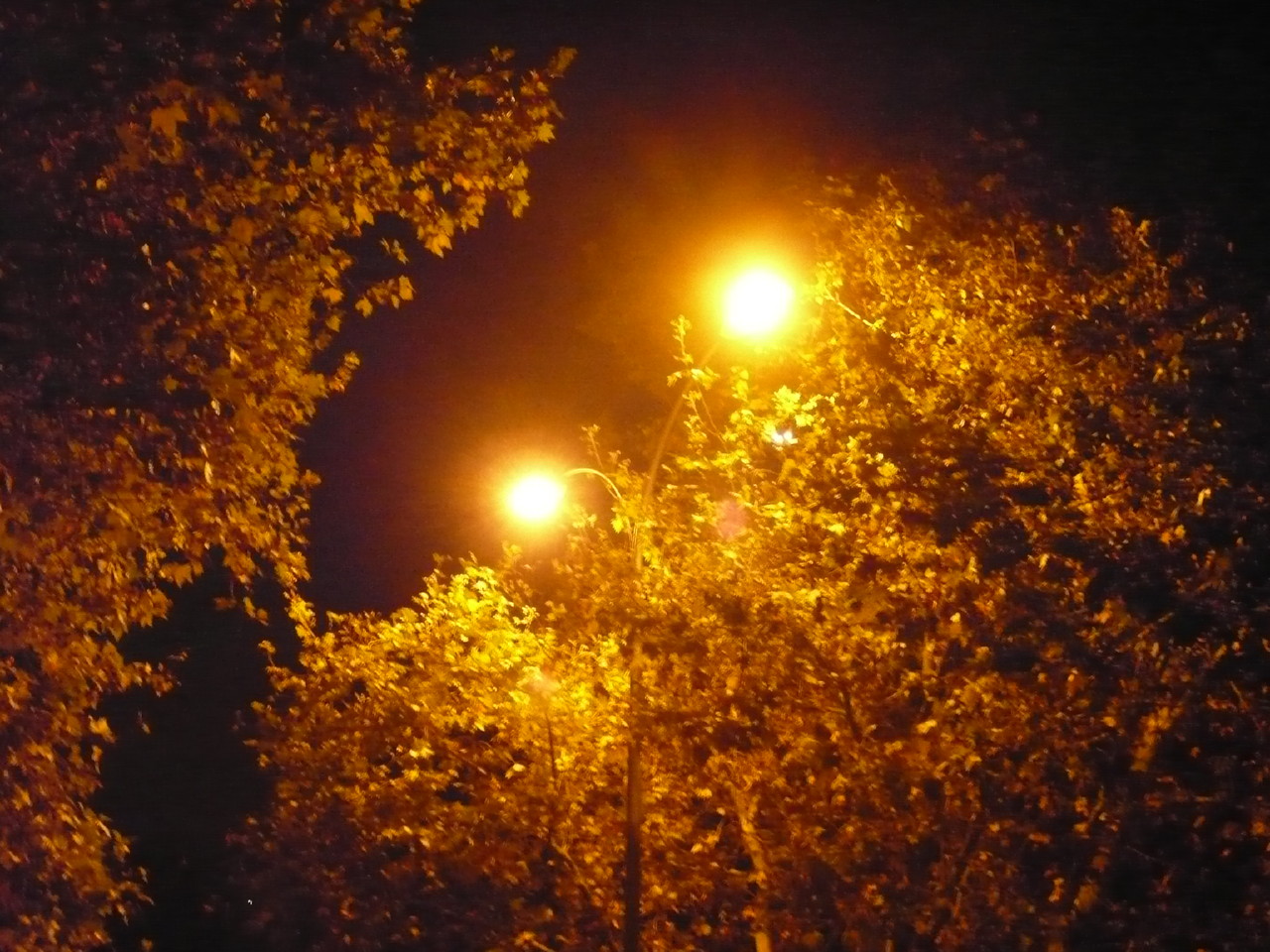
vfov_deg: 29.1
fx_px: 1834
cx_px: 635
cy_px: 476
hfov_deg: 38.2
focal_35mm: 50
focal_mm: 8.3
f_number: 3.4
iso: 800
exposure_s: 1/13
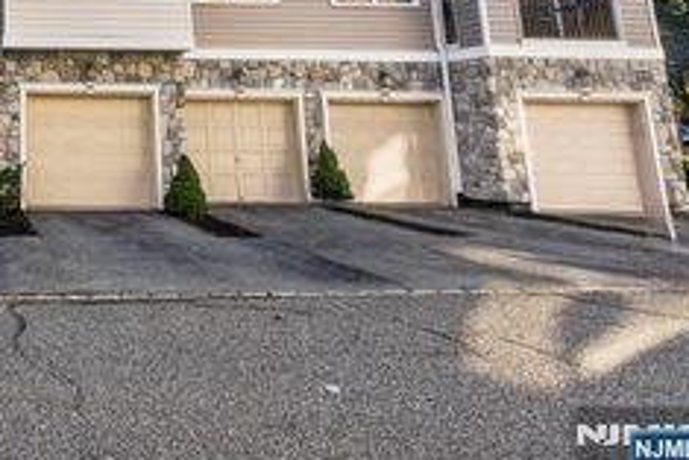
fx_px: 651
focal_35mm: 34
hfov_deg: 45.8
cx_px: -18
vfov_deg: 34.7
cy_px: -19
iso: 100
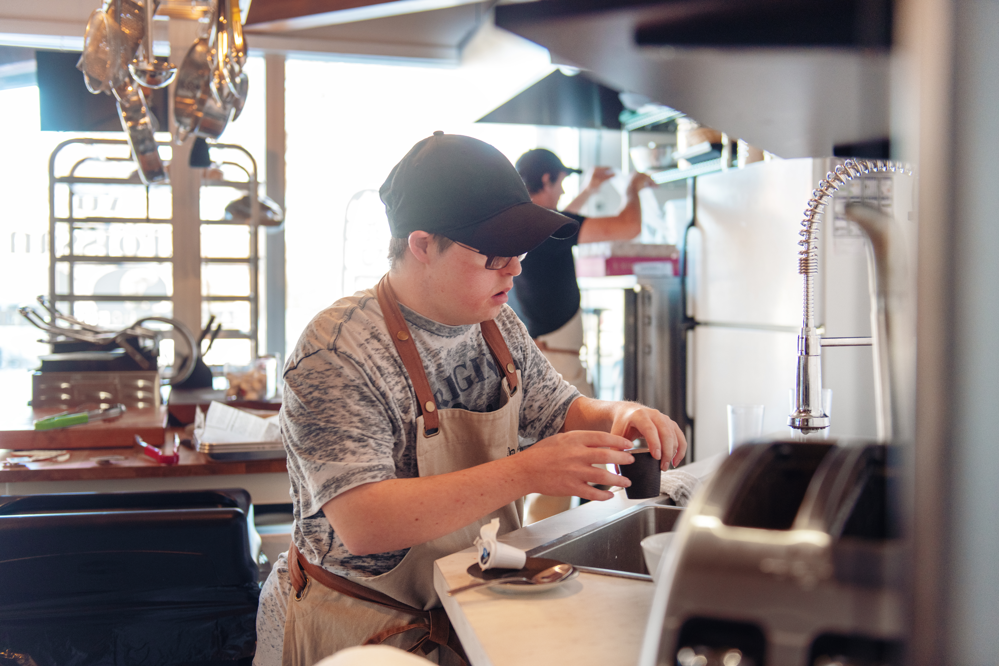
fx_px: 1110
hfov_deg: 48.5
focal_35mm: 40
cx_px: 500
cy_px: 333
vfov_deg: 33.4
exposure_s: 1/250
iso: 1000
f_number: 2.8
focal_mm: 40
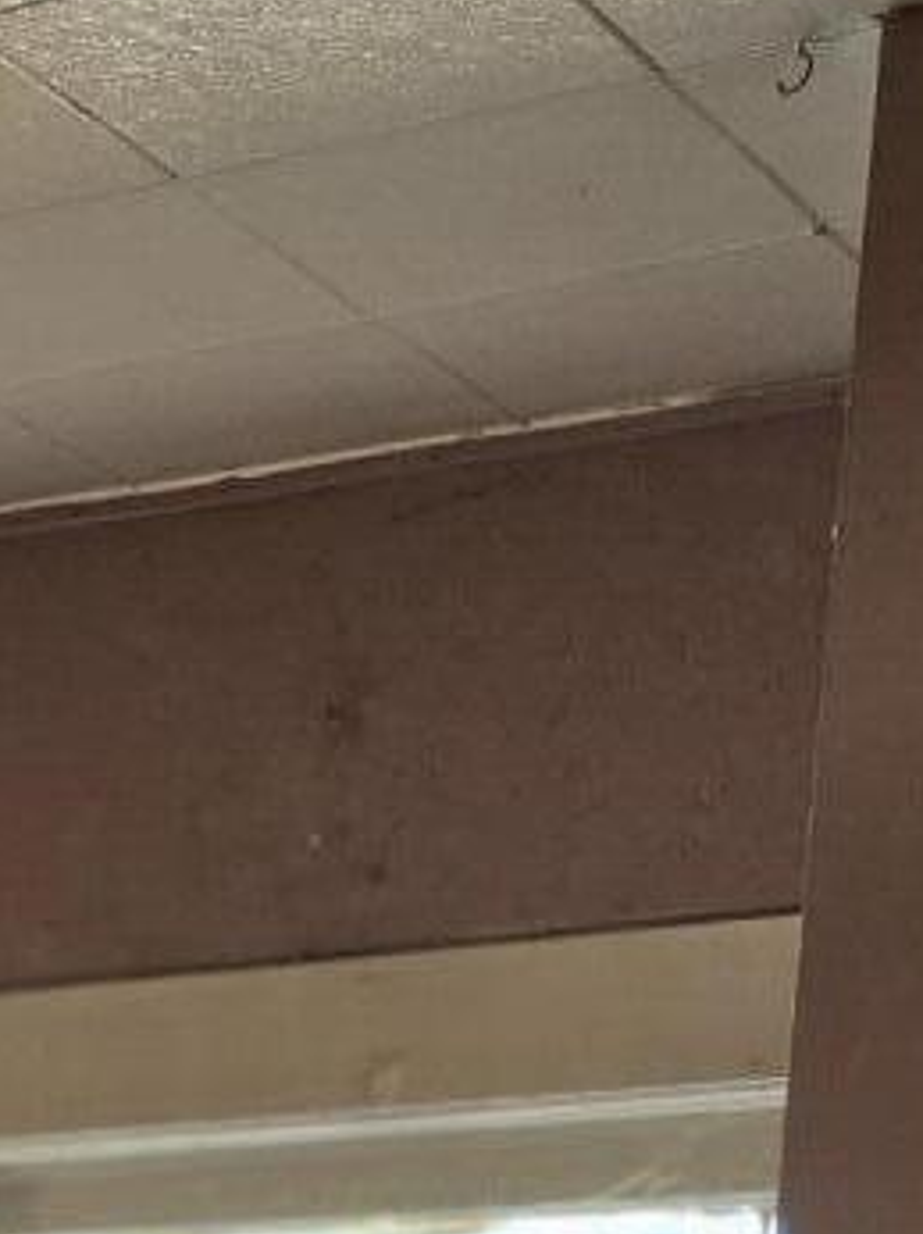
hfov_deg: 10.5
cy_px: 2661
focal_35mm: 133
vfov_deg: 12.6
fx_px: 4734
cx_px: -756
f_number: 1.7
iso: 200
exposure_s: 1/120
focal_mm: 6.3
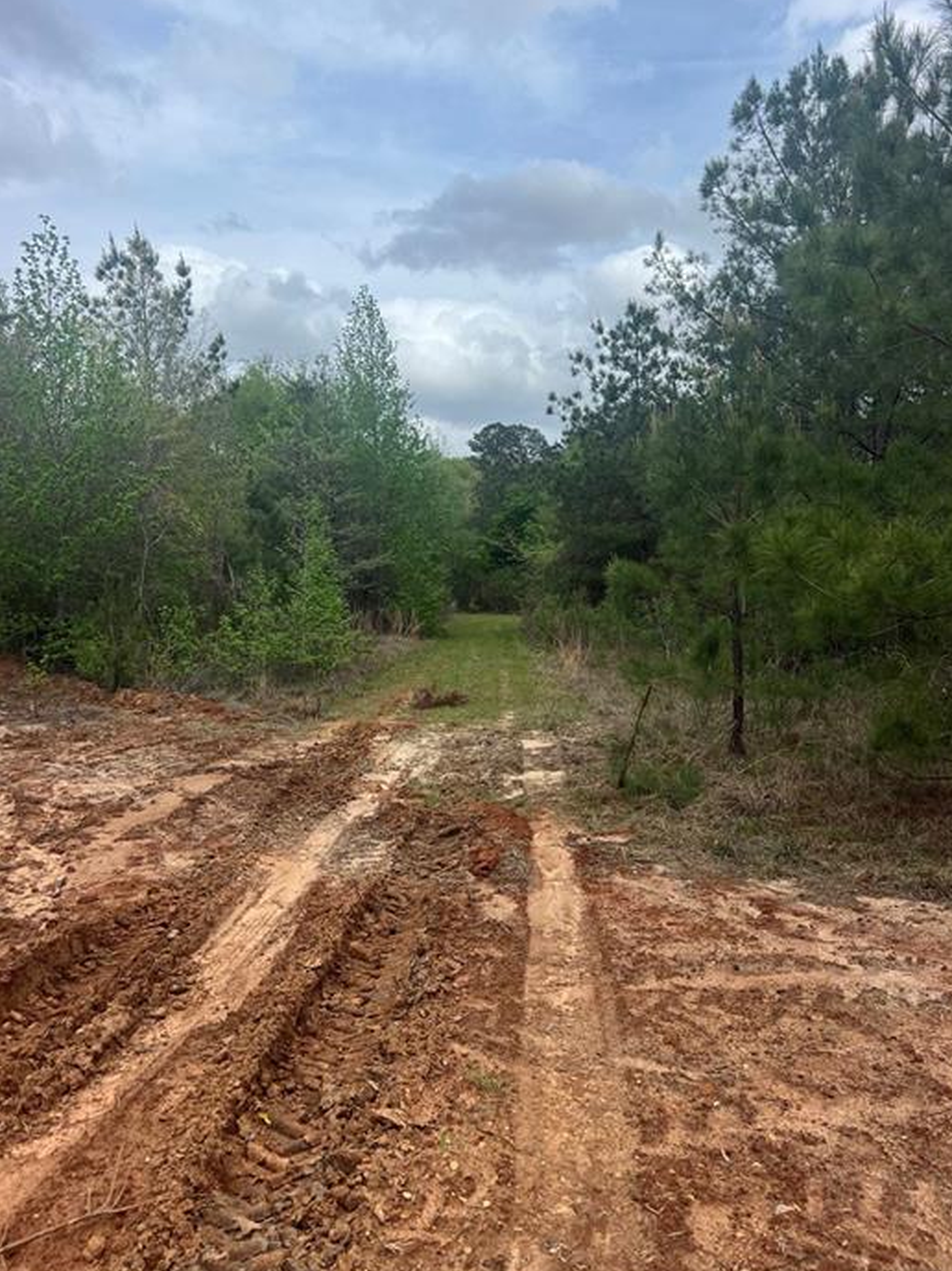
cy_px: 581
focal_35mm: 29
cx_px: 469
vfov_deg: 61.6
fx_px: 1064
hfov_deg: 48.2
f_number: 1.5
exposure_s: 1/4630
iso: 50
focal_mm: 5.7
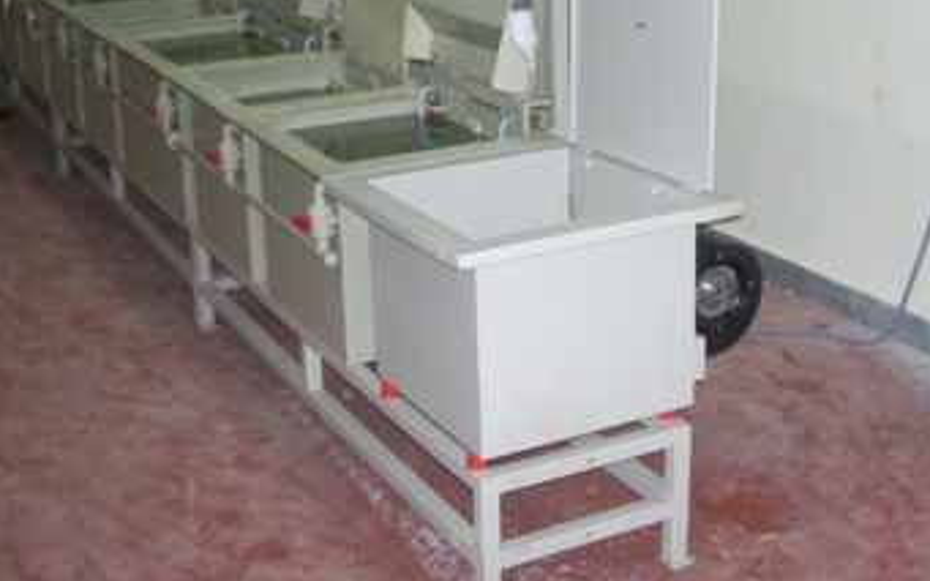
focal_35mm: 56
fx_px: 1419
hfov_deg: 36.3
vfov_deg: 22.9
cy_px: 139
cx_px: 483
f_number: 2.7
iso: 200
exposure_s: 1/60
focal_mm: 6
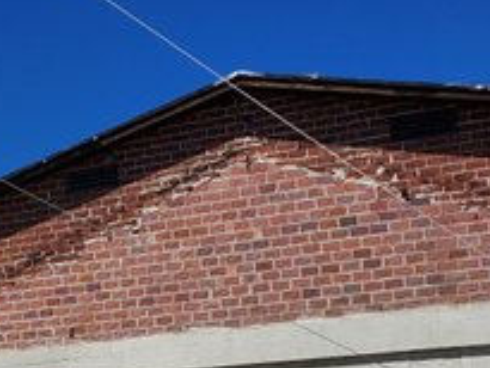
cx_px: -47
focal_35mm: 80
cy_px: 465
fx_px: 1133
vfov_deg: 17.4
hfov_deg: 23.0
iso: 50
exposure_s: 1/3632
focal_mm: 4.3
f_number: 2.4
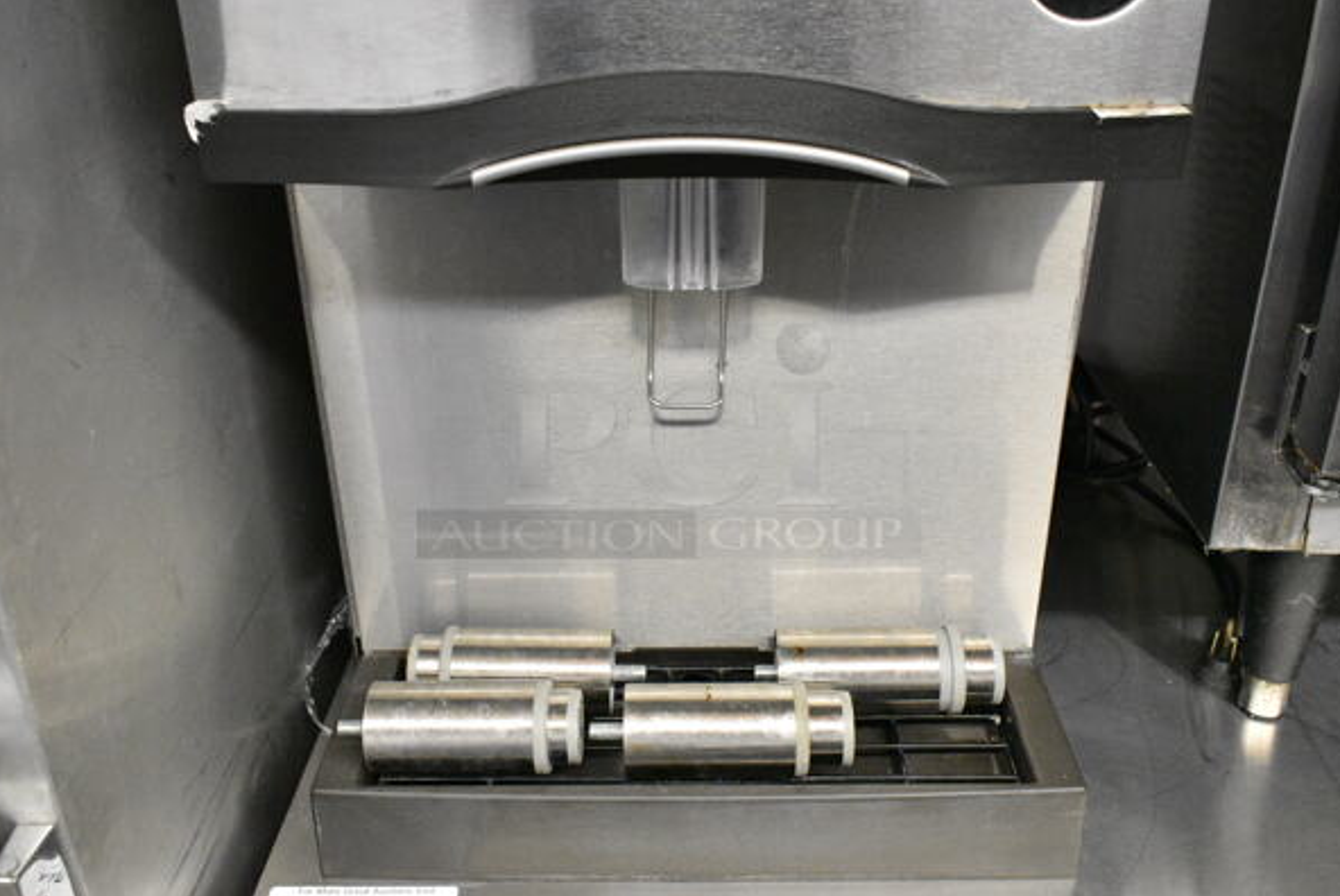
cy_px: 439
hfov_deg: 55.7
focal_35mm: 34
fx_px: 1267
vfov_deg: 39.0
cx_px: 670
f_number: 6.3
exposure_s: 1/250
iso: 6400
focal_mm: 22
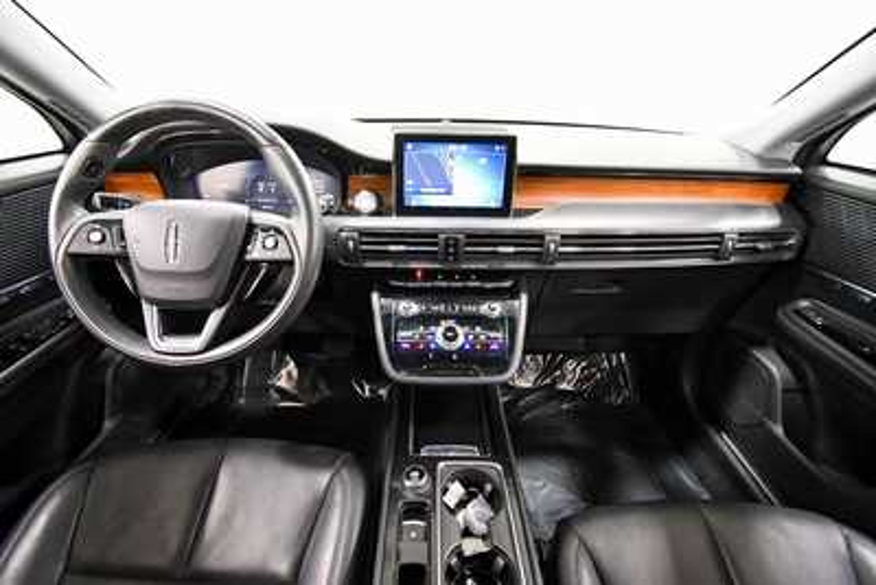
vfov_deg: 77.4
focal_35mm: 15
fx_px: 365
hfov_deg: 100.4
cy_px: 292
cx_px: 438
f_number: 4.5
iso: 4500
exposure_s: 1/60
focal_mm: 10
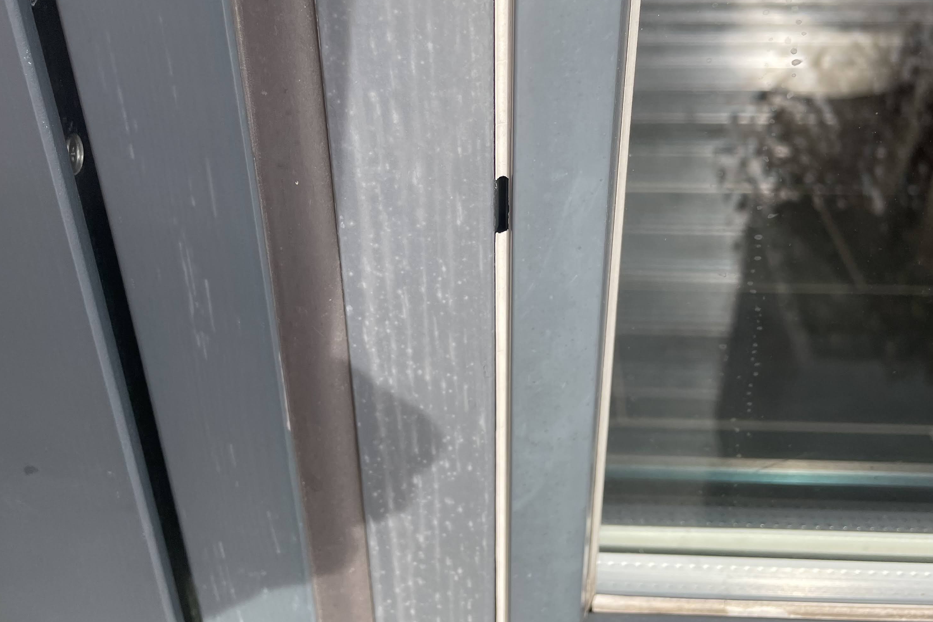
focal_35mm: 37
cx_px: 470
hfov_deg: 51.9
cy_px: 168
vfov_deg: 35.3
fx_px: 959
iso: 32
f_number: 1.6
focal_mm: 4.2
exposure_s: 1/433
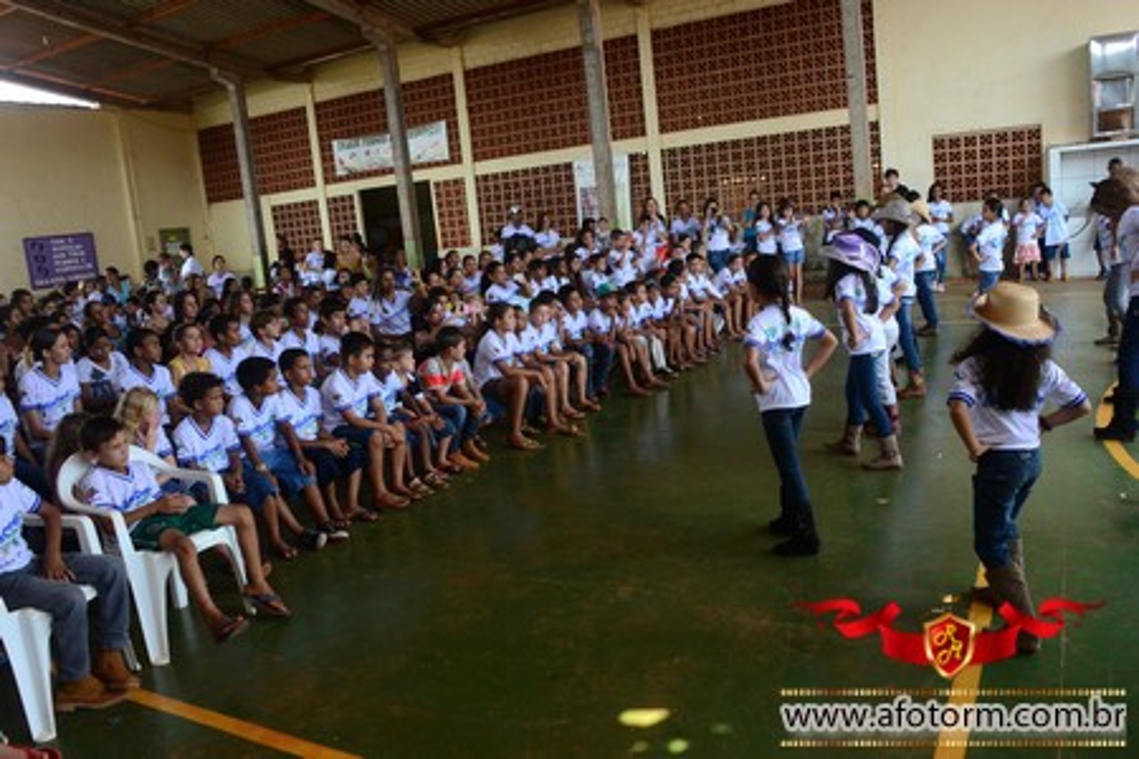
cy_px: 380
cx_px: 570
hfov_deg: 61.9
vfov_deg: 43.6
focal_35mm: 30
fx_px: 949
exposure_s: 1/160
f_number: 7.1
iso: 400
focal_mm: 20
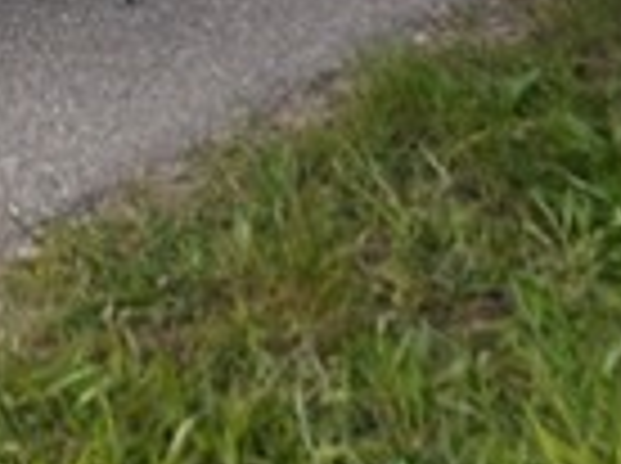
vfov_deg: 6.7
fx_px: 3331
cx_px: 248
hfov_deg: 10.6
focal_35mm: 186
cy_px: -1239
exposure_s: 1/1189
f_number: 1.8
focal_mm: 4.65
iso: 50
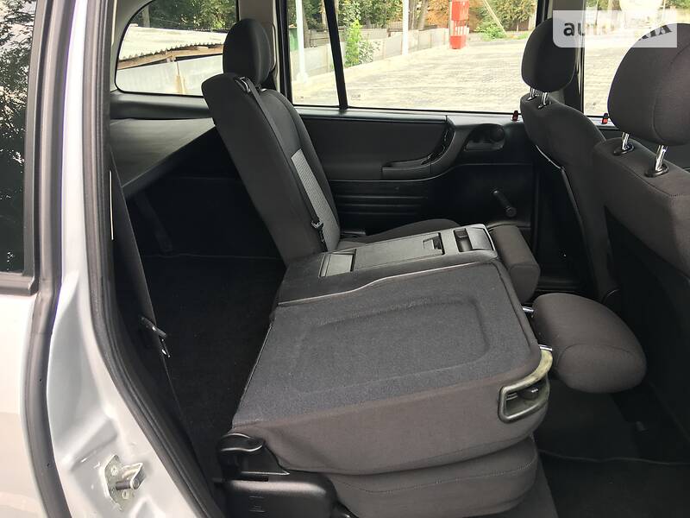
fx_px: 578
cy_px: 259
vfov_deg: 48.2
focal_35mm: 29
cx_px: 345
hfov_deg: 61.7
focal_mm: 4.2
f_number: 2.2
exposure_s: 1/100
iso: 40
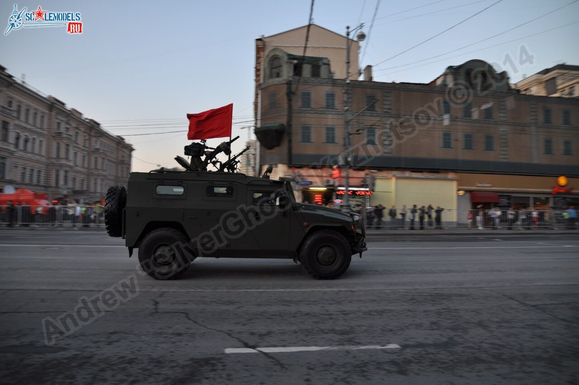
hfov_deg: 70.5
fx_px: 410
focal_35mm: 26
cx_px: 290
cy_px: 192
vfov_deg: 50.3
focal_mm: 17
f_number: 2.8
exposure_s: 1/100
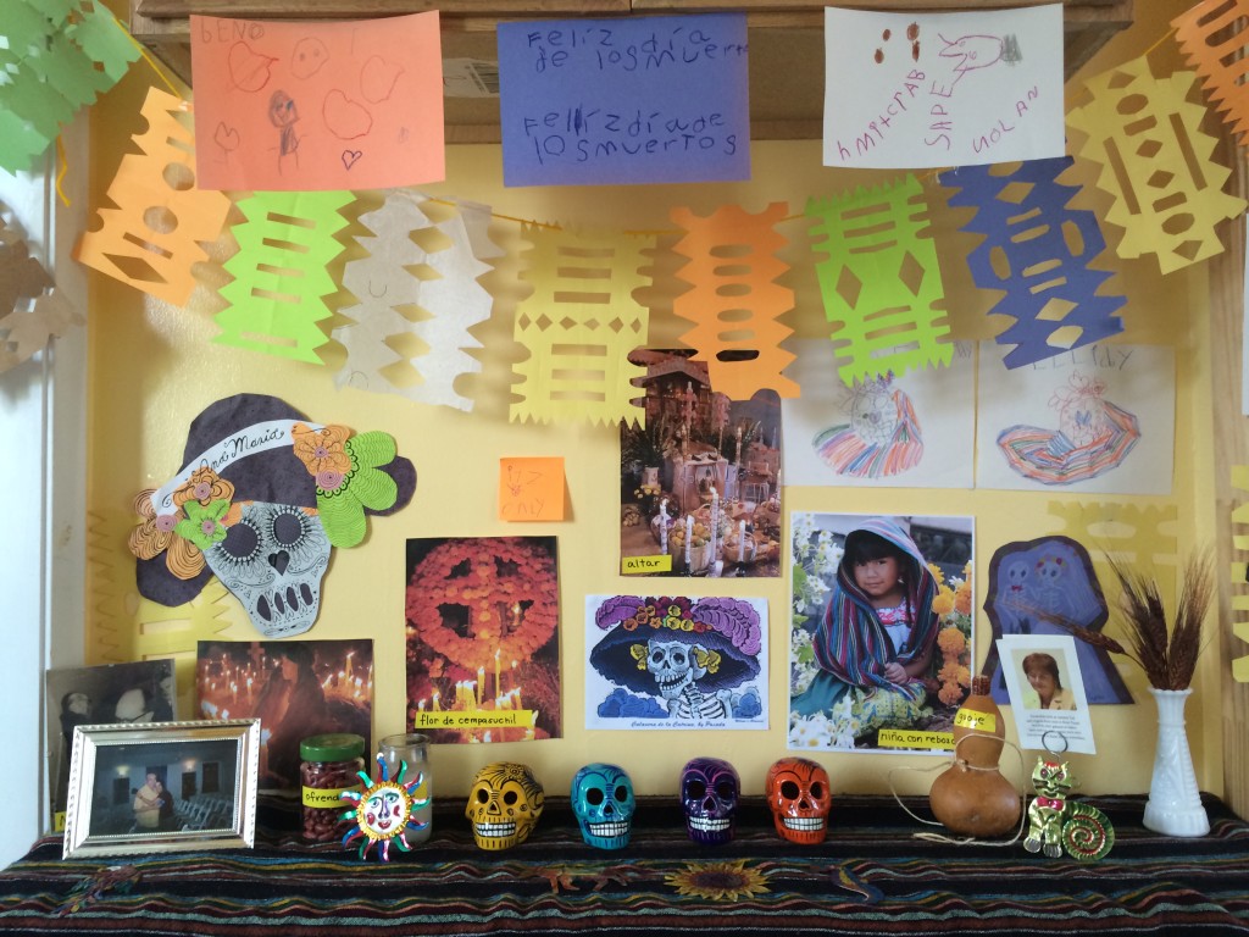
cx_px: 624
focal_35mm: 30
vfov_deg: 46.8
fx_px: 1082
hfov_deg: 60.0
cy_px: 468
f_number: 2.2
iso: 100
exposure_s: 1/30
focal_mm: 4.12
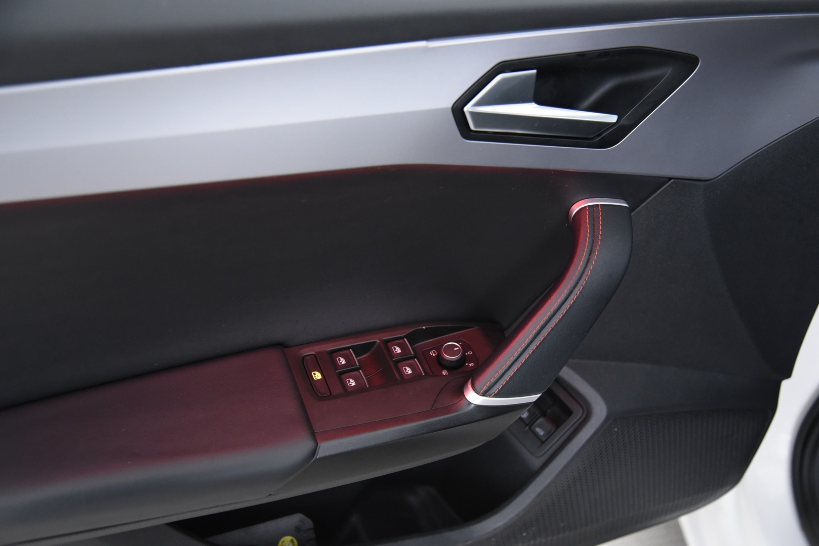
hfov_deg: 50.7
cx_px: 410
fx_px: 865
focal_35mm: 38
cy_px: 273
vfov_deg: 35.1
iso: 4000
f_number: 4
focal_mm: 38
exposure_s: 1/30
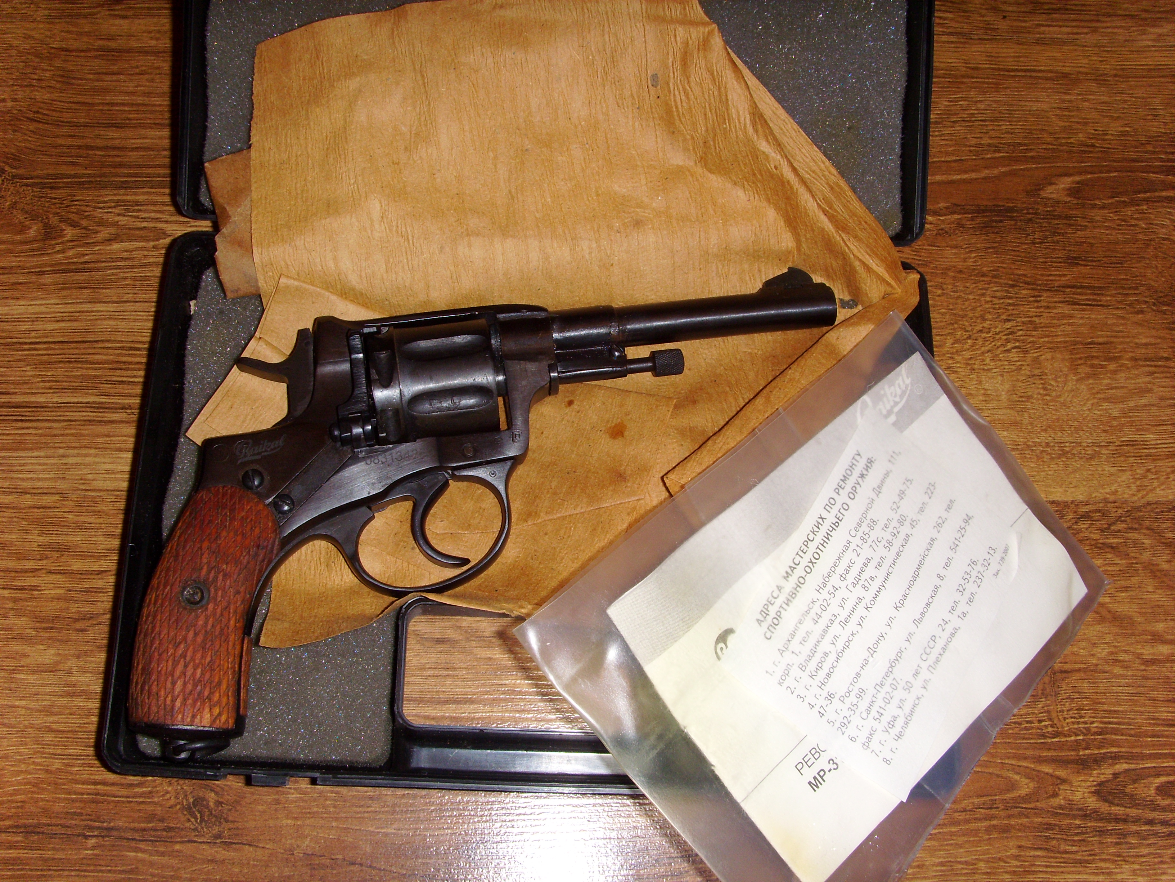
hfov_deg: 51.4
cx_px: 588
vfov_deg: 39.7
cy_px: 441
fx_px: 1222
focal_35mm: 36
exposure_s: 1/45
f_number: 3.5
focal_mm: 6
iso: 100
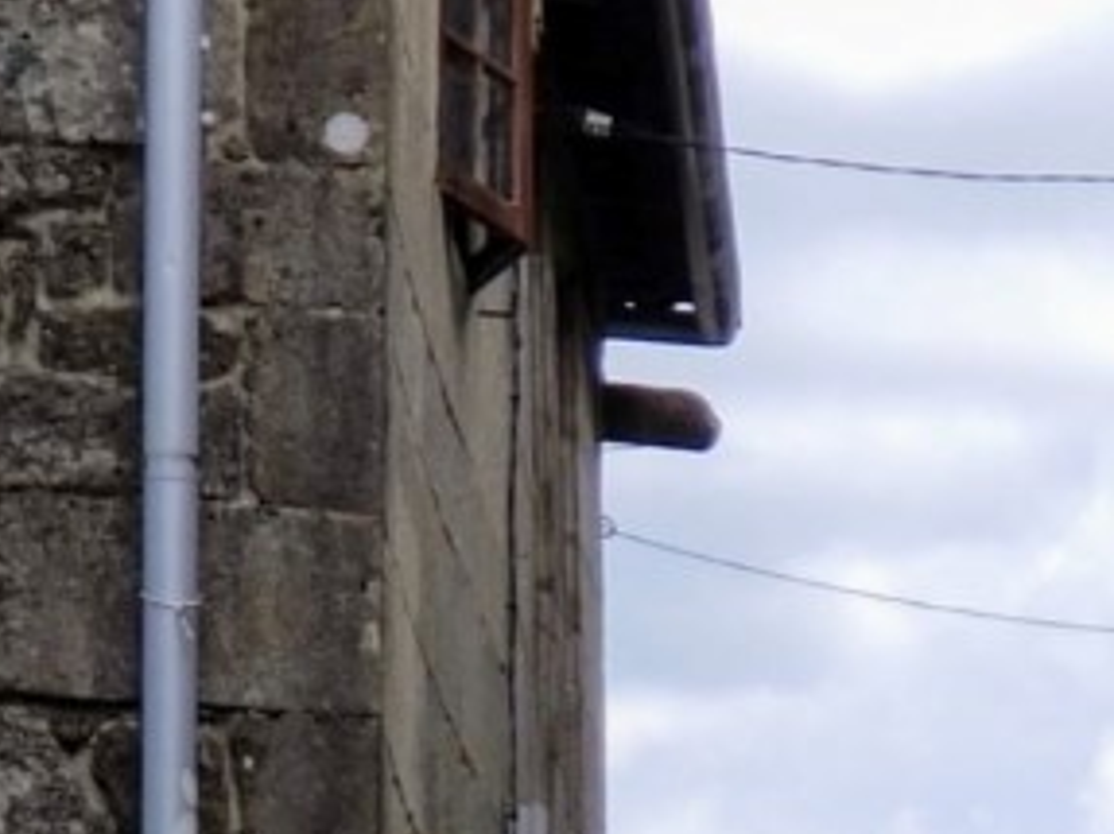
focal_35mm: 261
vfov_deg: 5.5
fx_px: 8396
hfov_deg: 7.5
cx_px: 1491
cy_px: 1839
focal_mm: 6
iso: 25
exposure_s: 1/658
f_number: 2.4
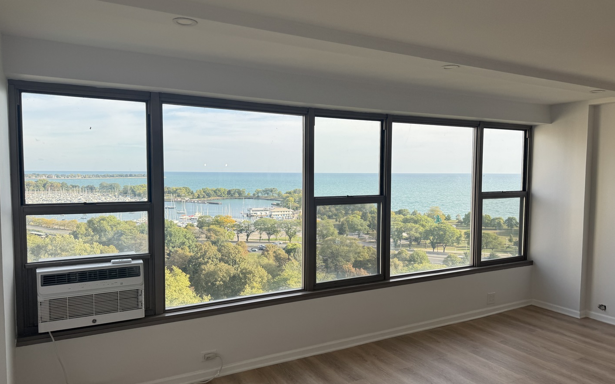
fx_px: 436
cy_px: 199
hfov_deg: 70.4
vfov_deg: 47.6
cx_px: 313
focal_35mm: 26
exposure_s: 1/1010
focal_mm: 6.76
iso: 80
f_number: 1.78
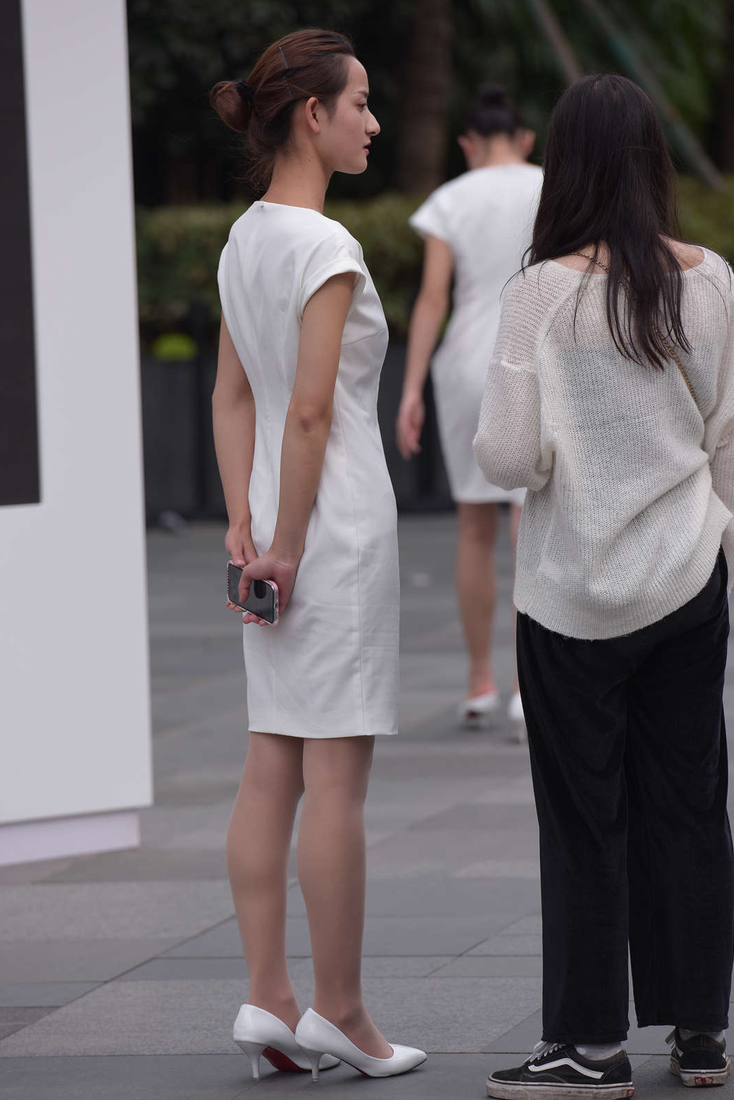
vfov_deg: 9.6
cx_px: 324
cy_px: 543
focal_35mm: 215
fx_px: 6572
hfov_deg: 6.4
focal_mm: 190
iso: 125
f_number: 4
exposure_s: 1/800
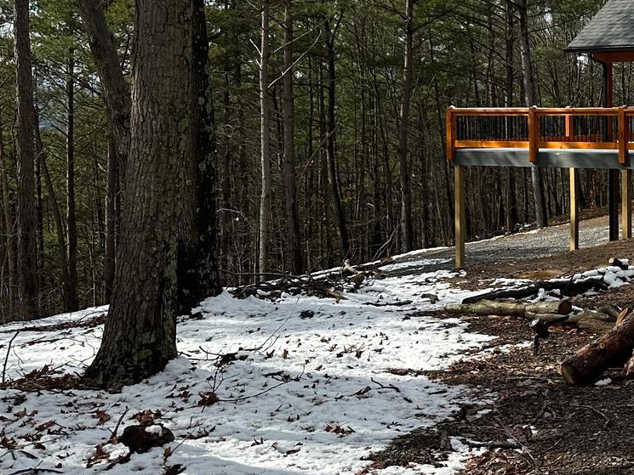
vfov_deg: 22.0
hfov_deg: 24.7
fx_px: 1209
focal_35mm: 66
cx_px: 871
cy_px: 105
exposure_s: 1/4016
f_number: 1.78
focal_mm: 6.86
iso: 80
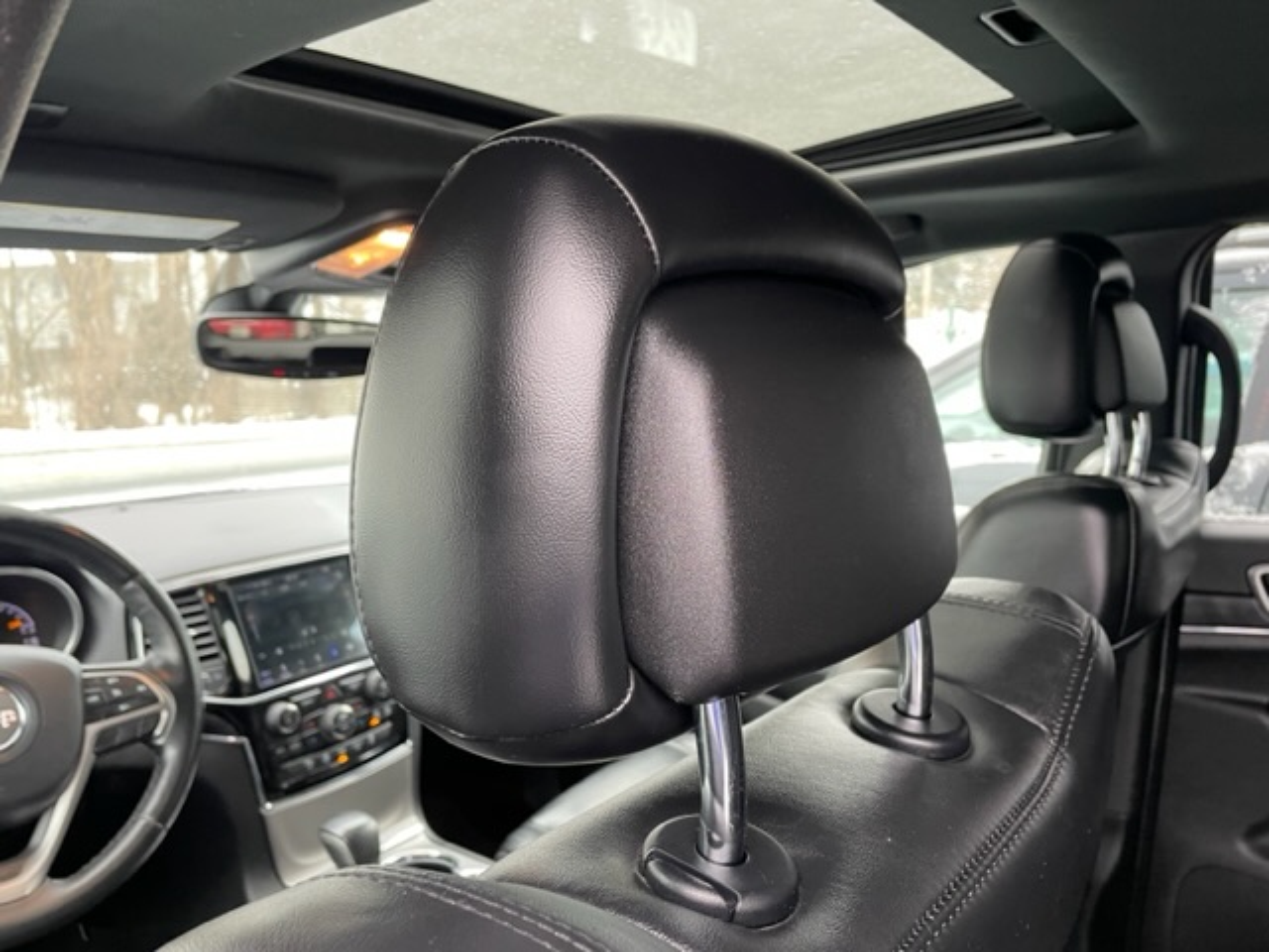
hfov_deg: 67.3
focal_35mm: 26
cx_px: 634
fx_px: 953
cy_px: 476
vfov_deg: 53.1
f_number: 1.6
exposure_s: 1/88
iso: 125
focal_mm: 4.2
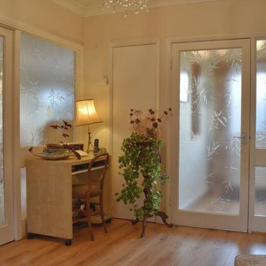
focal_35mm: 35
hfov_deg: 46.4
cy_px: 135
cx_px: 180
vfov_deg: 47.2
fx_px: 304
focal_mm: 18
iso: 180
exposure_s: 1/4
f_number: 13
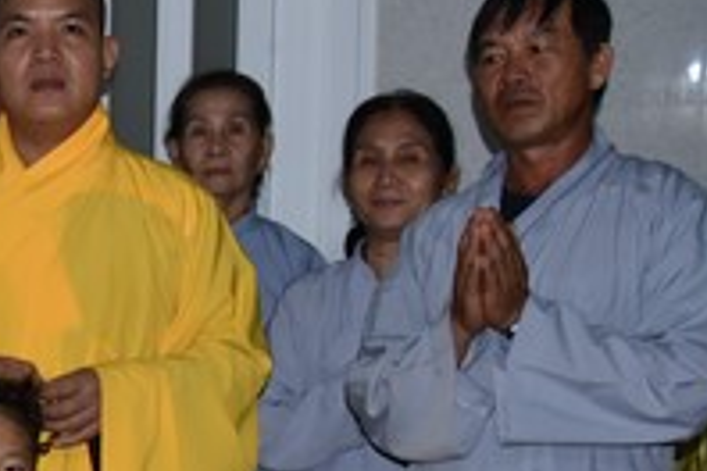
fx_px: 2062
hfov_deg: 17.6
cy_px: 525
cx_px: -325
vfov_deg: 12.8
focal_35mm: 105
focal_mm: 32
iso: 1600
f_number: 5.6
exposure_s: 1/60
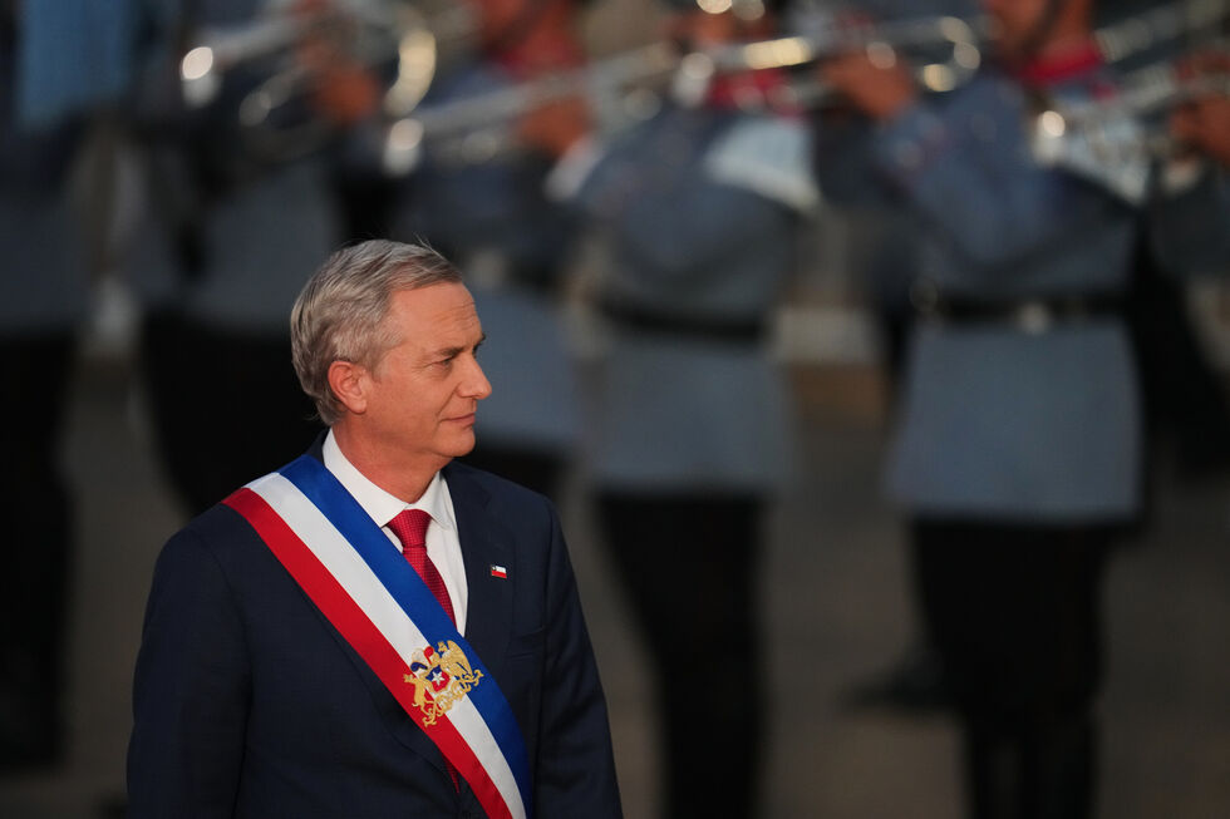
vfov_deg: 3.4
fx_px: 13663
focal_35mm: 400
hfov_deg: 5.2
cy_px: 410
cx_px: 615
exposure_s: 1/400
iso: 4000
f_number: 2.8
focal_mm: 400
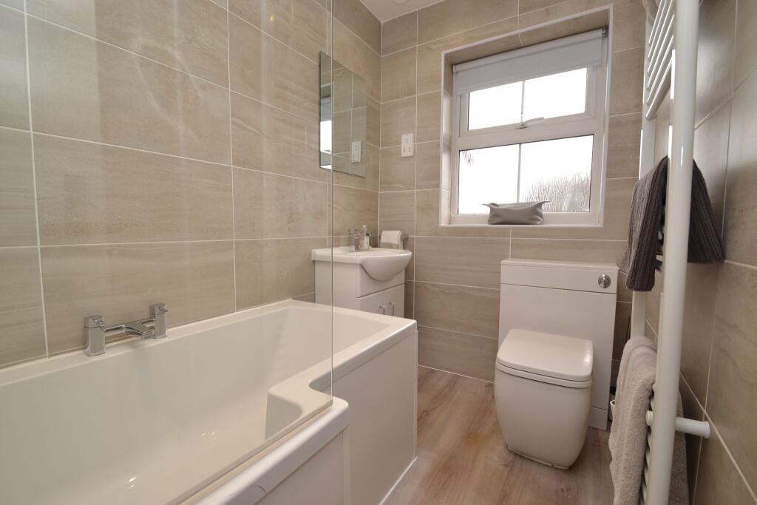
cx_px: 378
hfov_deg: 100.4
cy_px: 252
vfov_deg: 77.3
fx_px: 315
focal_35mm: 15
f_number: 5.6
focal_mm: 10
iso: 400
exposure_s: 1/125
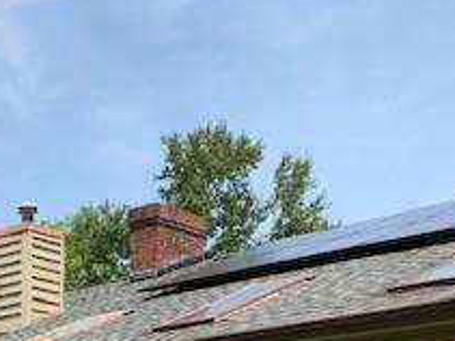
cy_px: 475
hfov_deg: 22.4
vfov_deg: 16.2
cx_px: 39
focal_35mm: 85
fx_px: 1117
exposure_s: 1/1473
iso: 20
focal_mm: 3.99
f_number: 1.8
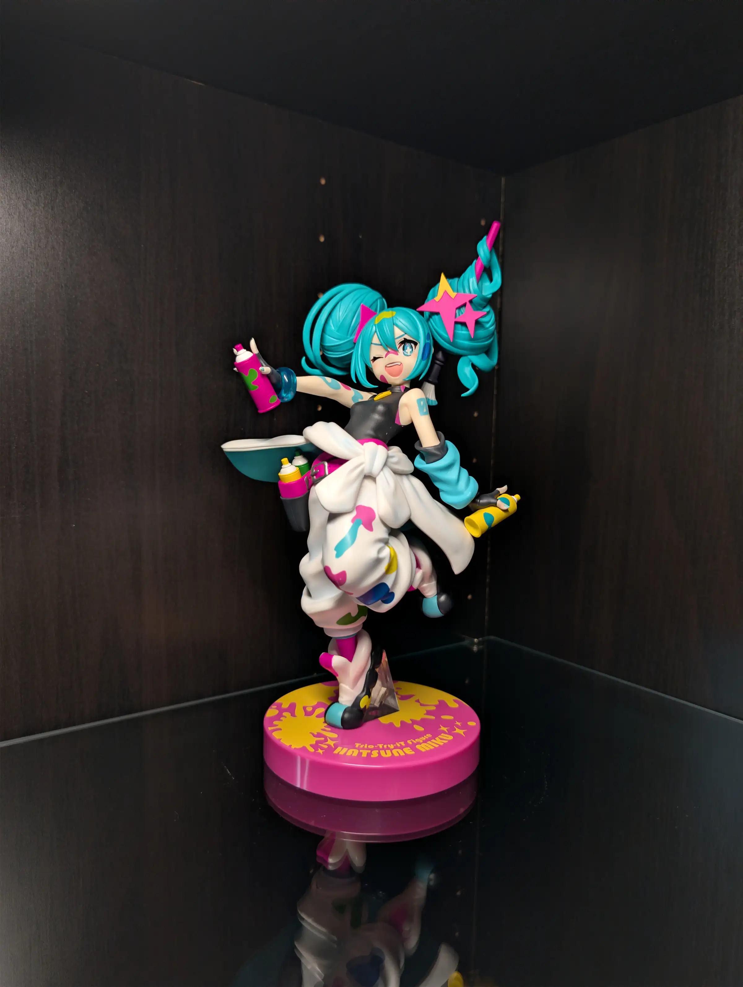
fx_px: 685
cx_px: 372
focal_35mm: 24
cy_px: 494
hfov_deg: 56.9
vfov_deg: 71.5
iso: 45
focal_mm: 6.9
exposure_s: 1/17.8
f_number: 1.68
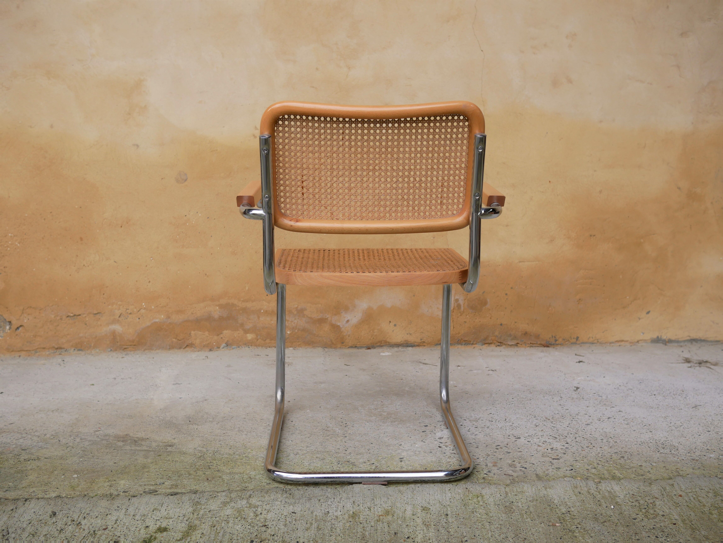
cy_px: 272
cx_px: 362
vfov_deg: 36.0
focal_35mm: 40
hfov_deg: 46.8
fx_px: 836
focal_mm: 20
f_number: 3.2
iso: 200
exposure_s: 1/400
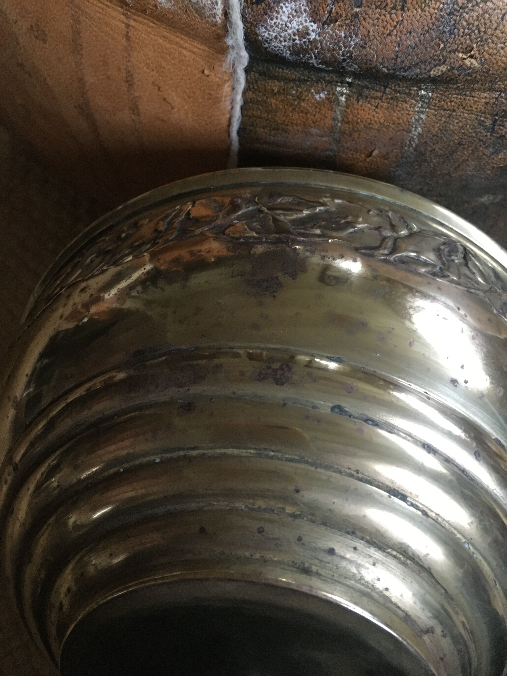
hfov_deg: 48.2
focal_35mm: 29
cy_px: 338
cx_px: 254
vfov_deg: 61.7
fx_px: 566
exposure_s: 1/17
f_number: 2.2
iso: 250
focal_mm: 4.15
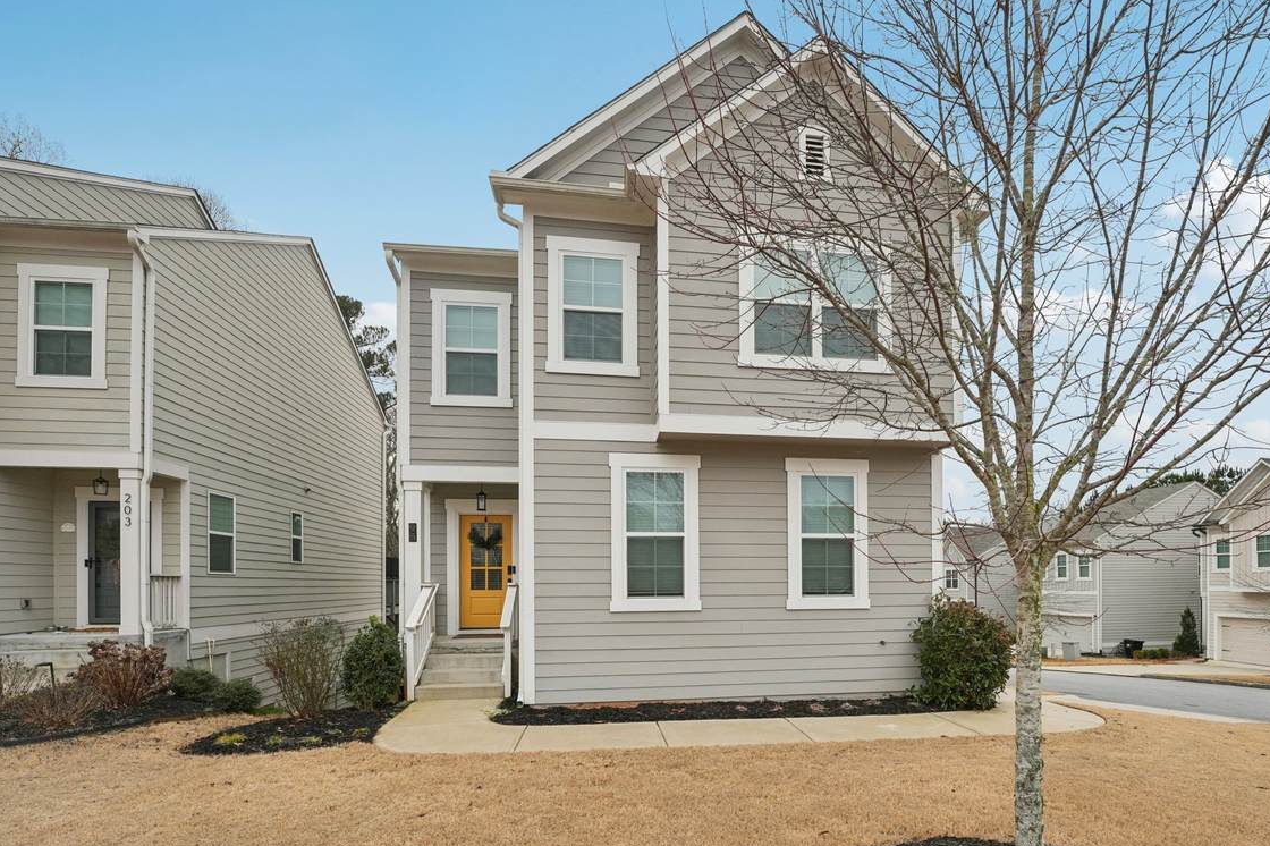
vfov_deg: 73.7
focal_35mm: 16
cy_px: 445
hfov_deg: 96.6
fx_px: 564
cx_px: 685
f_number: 8
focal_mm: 14
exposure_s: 1/500
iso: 320
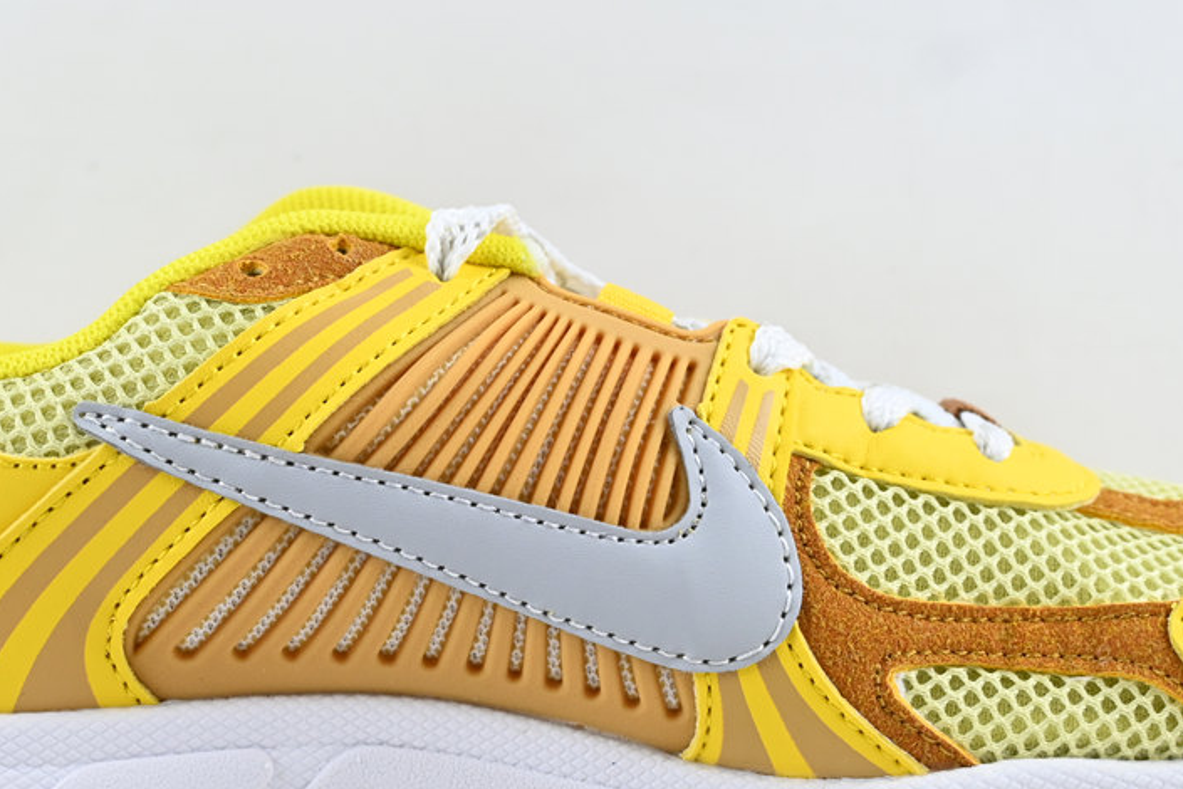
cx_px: 520
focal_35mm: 64
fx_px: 2098
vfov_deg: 21.3
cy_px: 467
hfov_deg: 31.5
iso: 400
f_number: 5
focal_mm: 25
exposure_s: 1/125
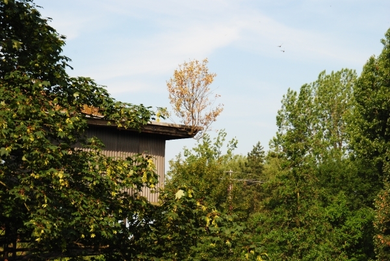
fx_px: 1139
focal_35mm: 105
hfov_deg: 19.4
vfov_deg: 13.1
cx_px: 195
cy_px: 130
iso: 200
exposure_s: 1/250
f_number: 10
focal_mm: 70
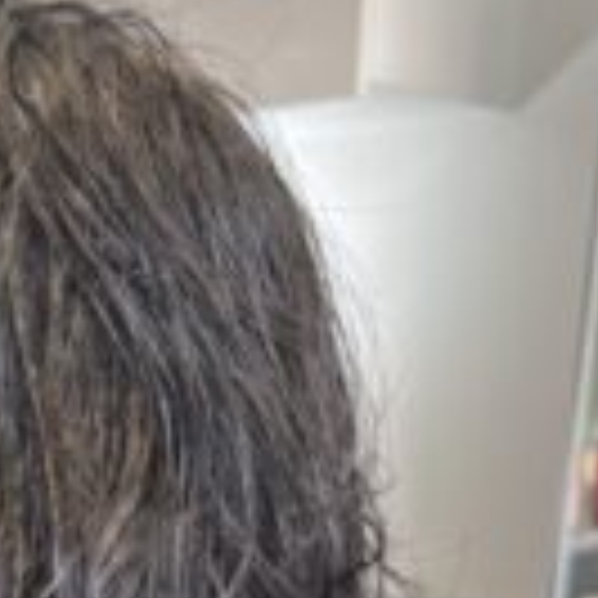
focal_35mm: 78
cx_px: -117
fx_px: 1524
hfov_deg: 20.7
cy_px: 890
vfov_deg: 19.4
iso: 80
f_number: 1.6
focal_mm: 5.96
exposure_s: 1/100
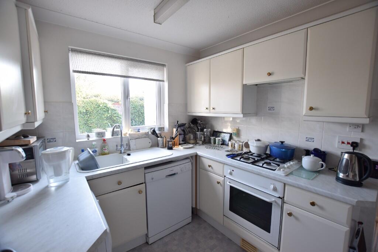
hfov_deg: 100.4
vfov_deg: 77.3
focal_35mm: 15
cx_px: 189
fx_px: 158
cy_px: 126
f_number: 3.5
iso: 100
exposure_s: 1/20
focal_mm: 10
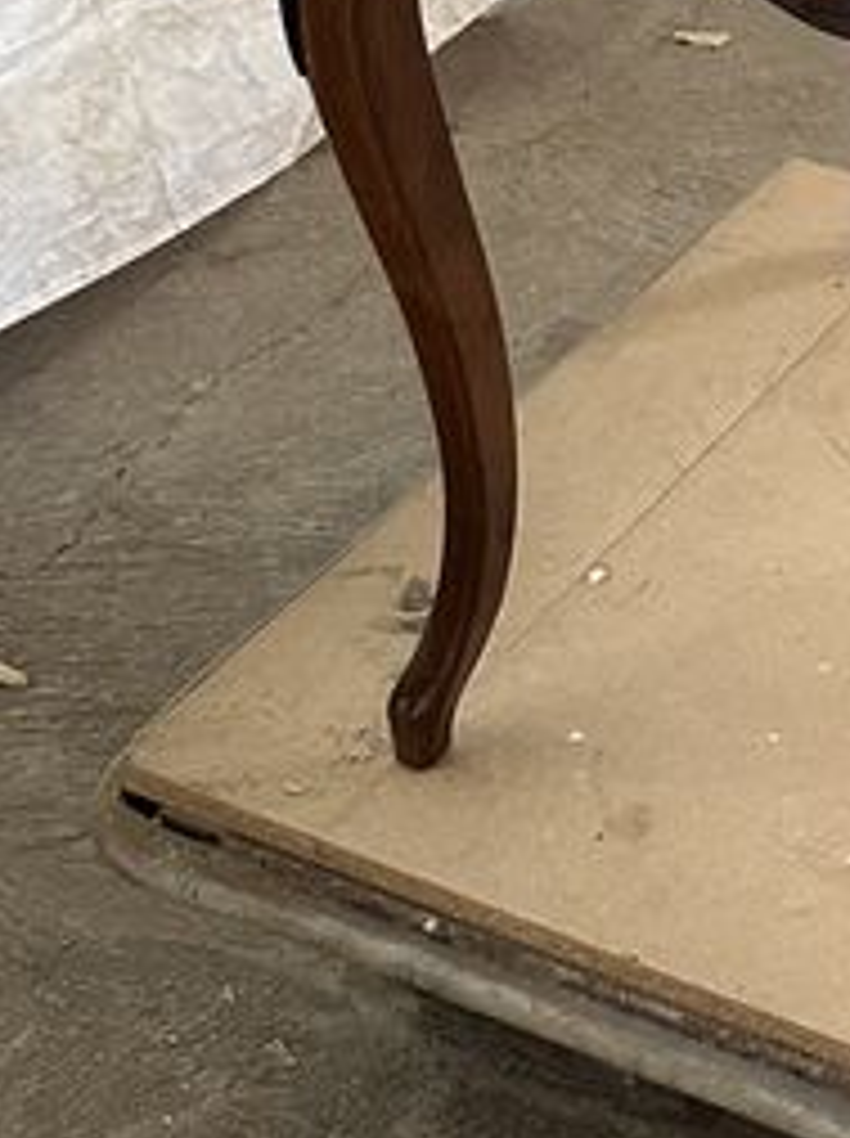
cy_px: -49
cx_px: 1354
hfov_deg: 14.3
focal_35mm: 95
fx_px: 3118
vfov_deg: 19.9
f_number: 1.78
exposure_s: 1/60
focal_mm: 6.86
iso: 320
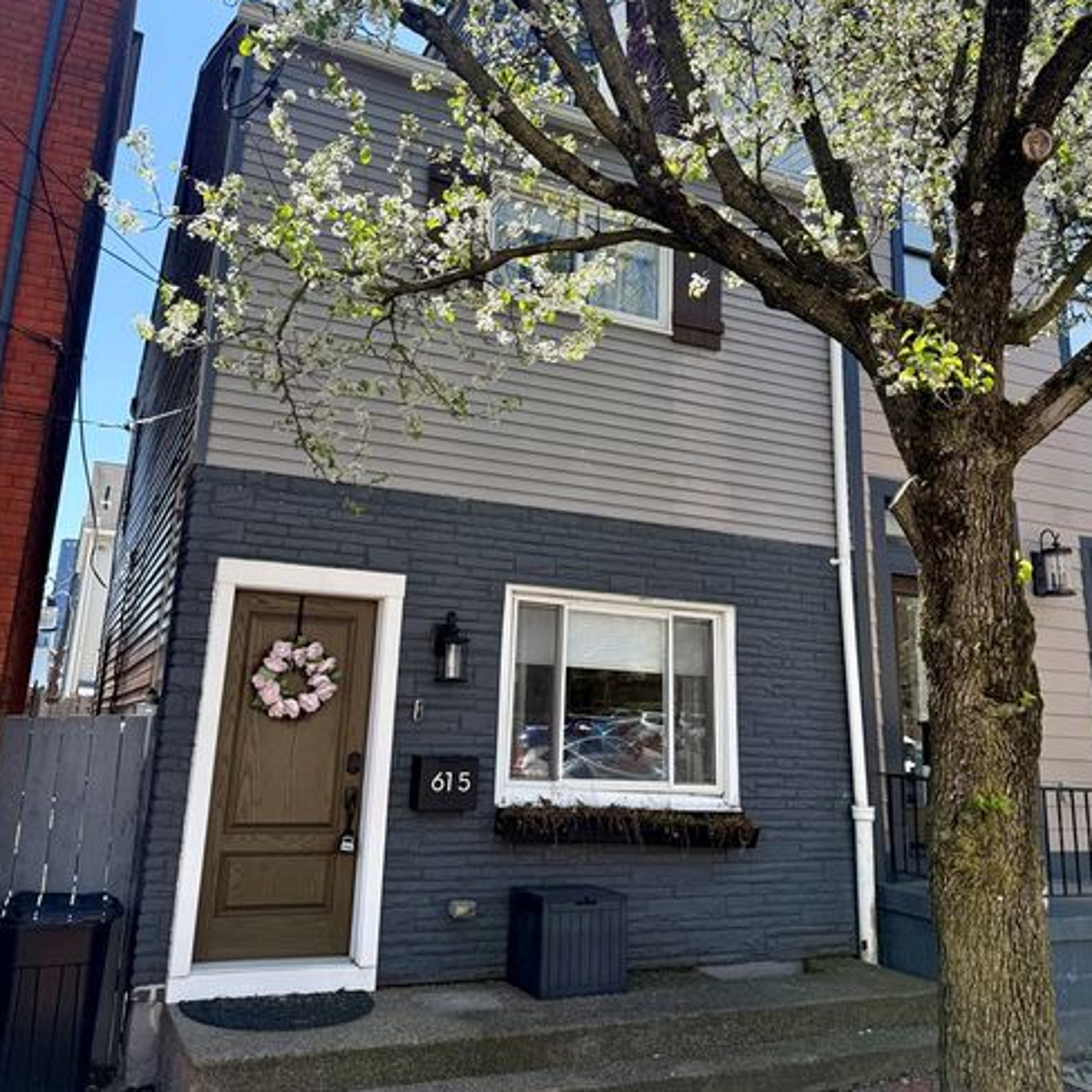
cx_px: 553
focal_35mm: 29
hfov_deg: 55.6
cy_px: 444
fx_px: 1035
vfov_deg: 55.3
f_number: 1.78
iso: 100
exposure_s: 1/2169
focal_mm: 6.76
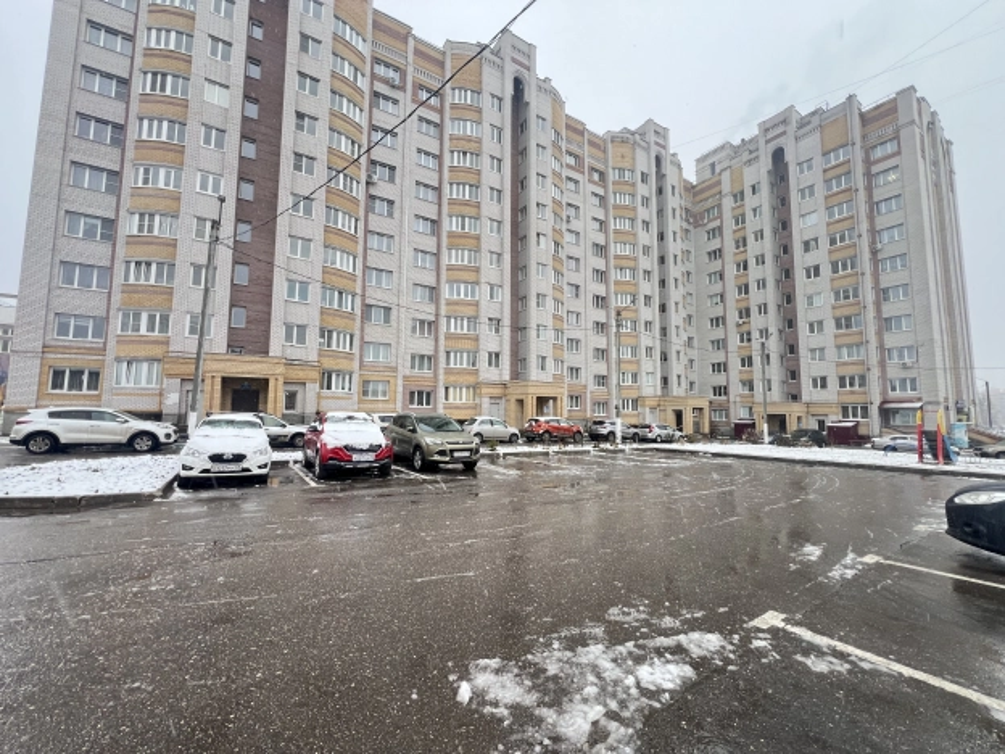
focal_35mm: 13
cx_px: 502
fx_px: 377
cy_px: 377
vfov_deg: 89.9
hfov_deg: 106.2
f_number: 1.8
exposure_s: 1/99
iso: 100
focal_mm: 1.57
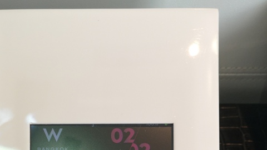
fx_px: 347
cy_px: 218
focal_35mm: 49
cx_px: 105
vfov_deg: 21.1
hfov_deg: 41.9
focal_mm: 3.95
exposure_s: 1/50
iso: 125
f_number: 1.8
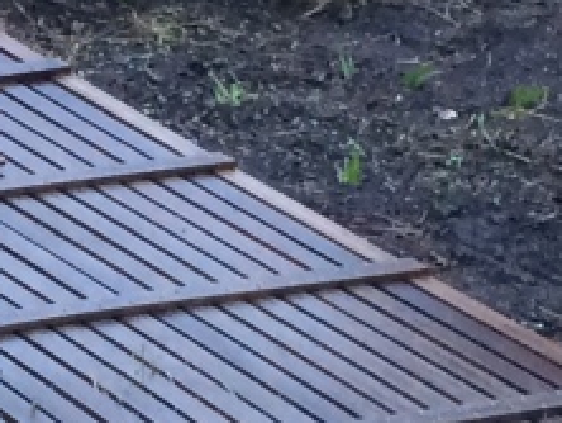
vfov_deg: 6.9
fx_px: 3462
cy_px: -119
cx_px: -481
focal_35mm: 213
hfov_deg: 8.9
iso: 50
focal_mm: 4.15
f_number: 2.2
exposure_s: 1/30
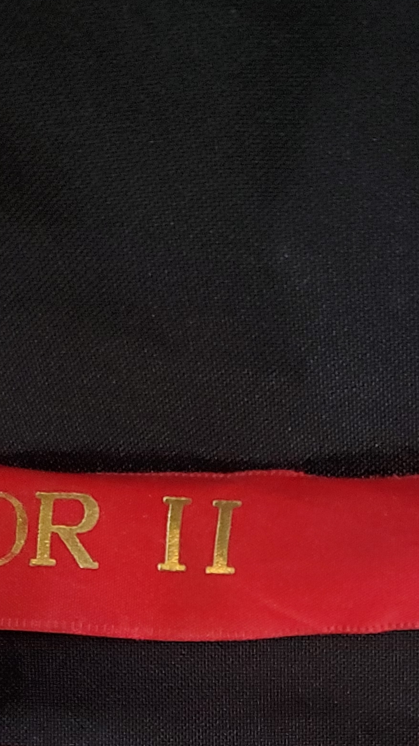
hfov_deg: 16.5
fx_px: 1442
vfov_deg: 27.0
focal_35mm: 73
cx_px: 256
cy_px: 779
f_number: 1.5
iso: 320
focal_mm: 4.3
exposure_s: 1/50
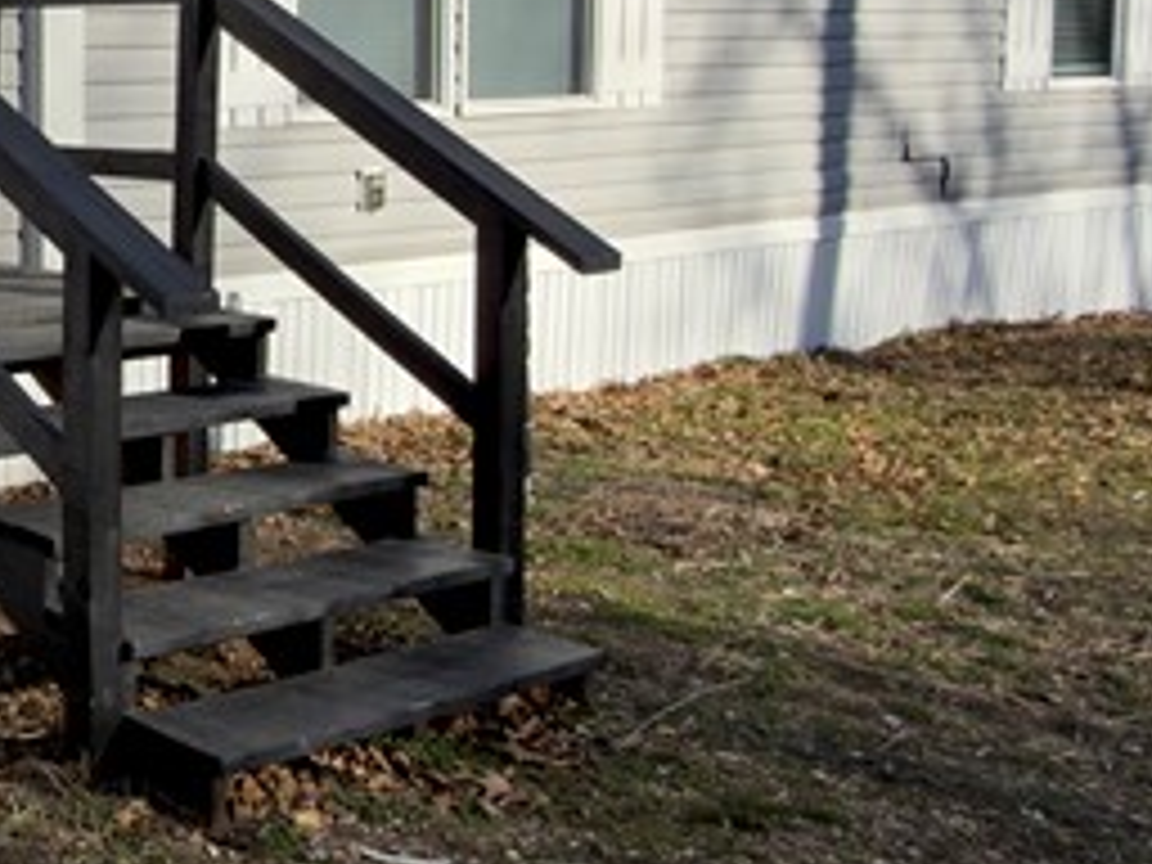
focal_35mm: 56
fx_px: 1864
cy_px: 216
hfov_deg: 29.4
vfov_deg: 25.8
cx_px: -243
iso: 16
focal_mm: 2.22
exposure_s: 1/899
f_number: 2.2
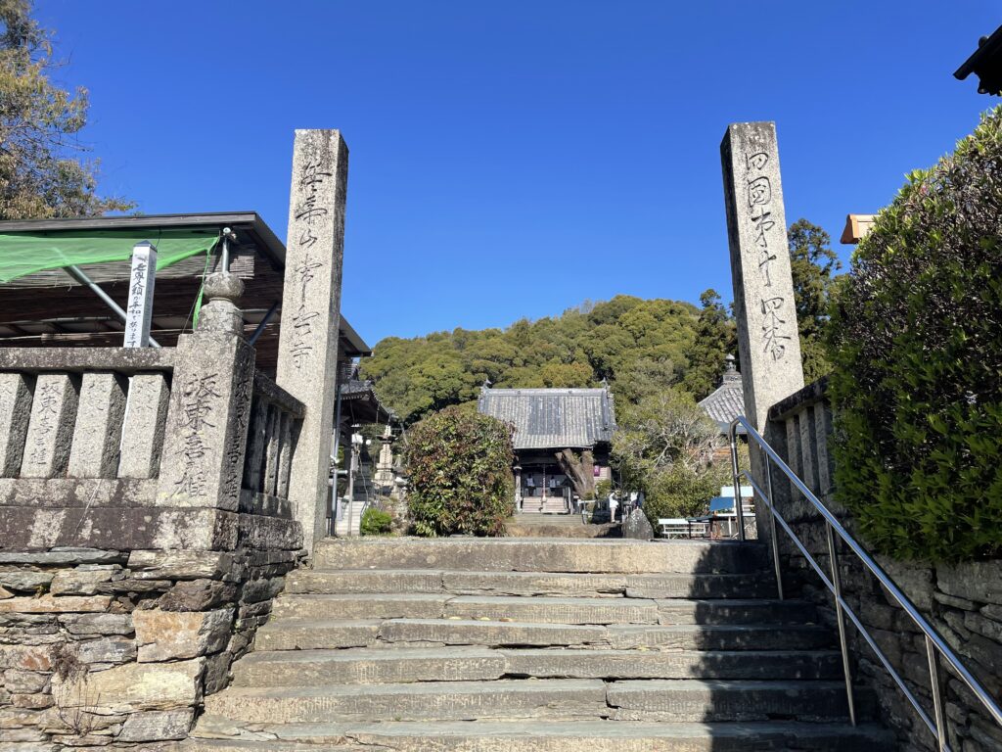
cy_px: 376
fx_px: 753
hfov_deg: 67.3
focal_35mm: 26
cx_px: 501
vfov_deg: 53.1
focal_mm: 4.2
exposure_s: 1/3040
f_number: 1.6
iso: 32
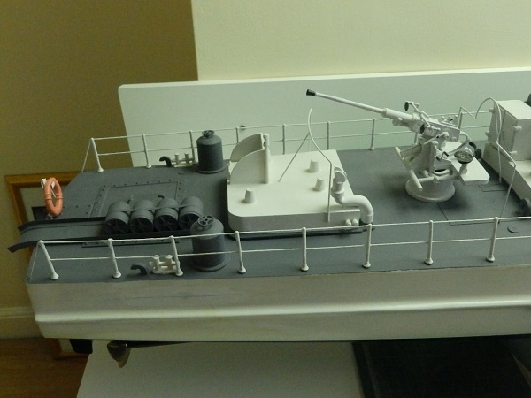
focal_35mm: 32
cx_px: 266
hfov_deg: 56.8
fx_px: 491
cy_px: 199
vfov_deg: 44.2
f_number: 3.7
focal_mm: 5.7
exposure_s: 1/100
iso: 1600
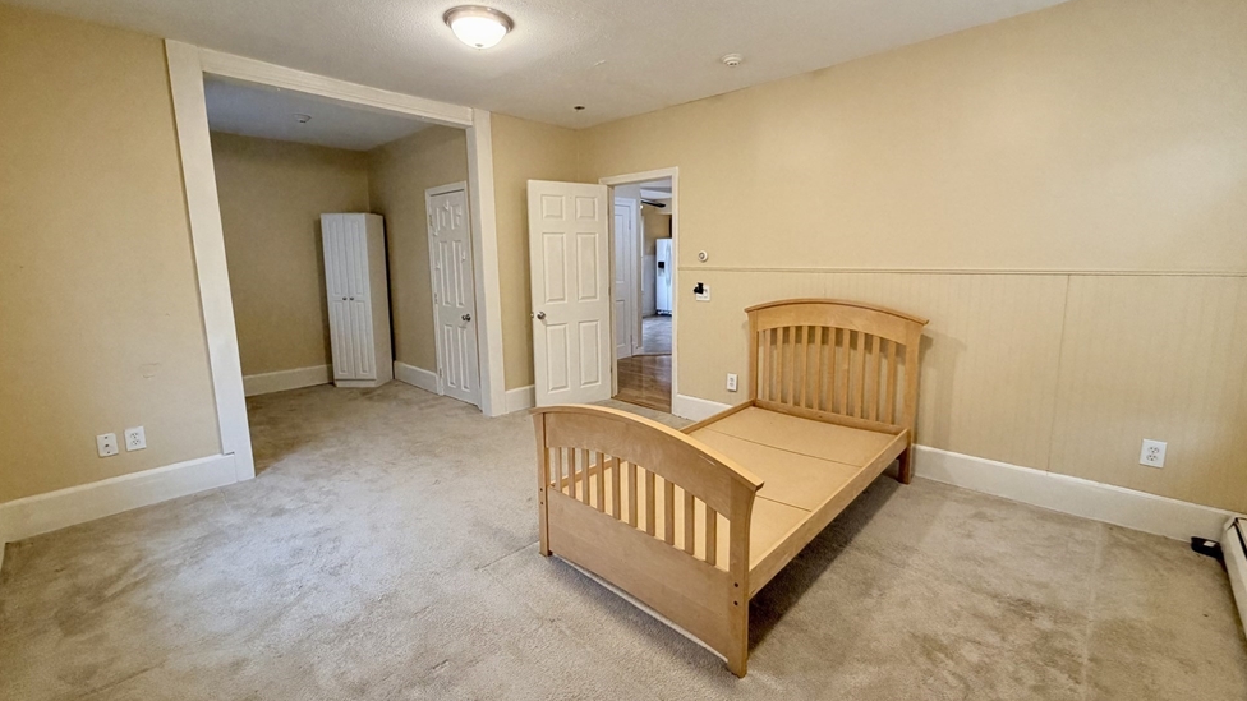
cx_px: 626
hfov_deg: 99.4
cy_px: 332
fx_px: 529
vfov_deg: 67.0
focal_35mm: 16
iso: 200
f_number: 2.2
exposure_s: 1/60
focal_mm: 2.22
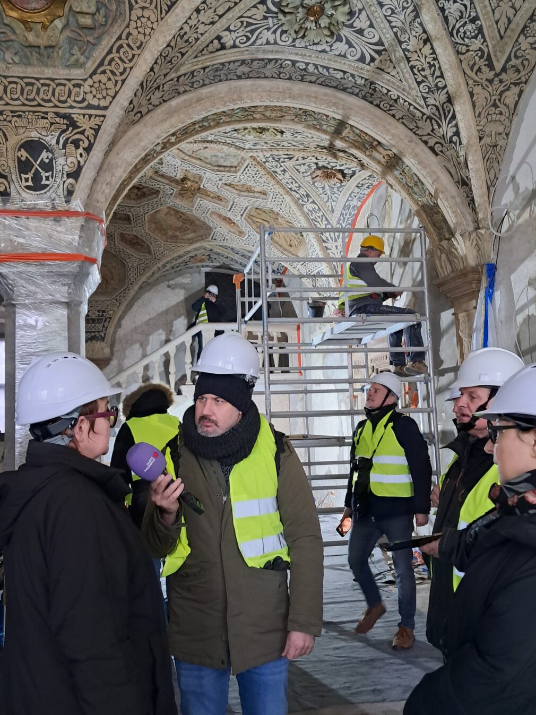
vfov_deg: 58.3
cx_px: 257
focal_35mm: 31
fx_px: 640
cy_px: 344
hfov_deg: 45.4
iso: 640
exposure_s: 1/33
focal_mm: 4
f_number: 1.8
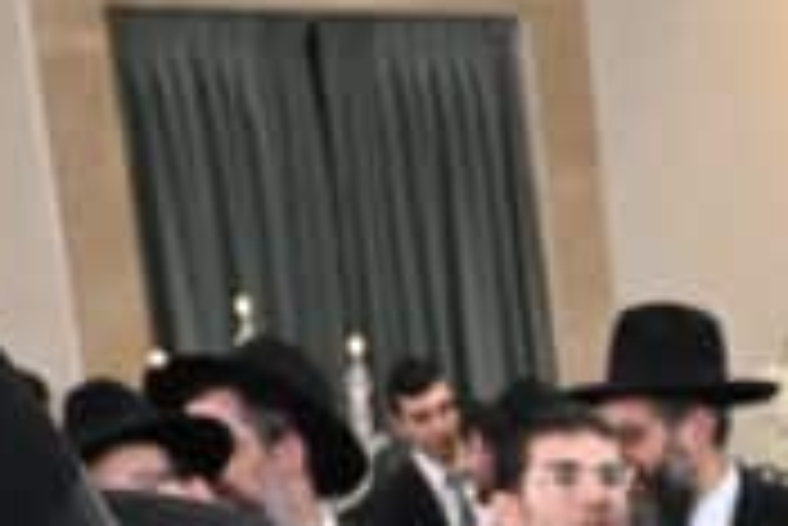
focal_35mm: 149
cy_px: 1270
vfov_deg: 8.4
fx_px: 3262
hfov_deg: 13.4
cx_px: 950
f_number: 5.6
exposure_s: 1/200
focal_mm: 25.5
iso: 2500
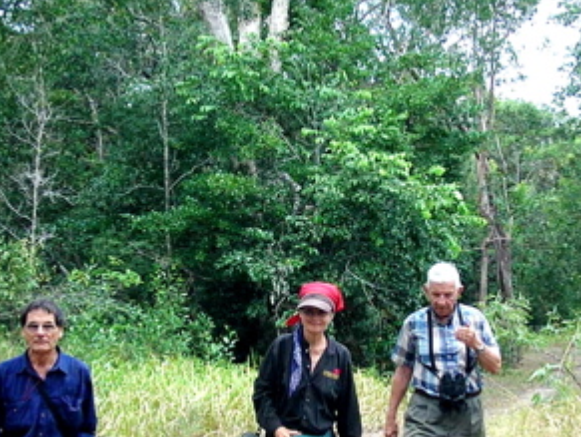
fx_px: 1328
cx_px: 496
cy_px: 184
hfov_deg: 24.1
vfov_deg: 18.7
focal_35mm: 79
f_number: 2.7
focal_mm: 6
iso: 50
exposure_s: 1/110
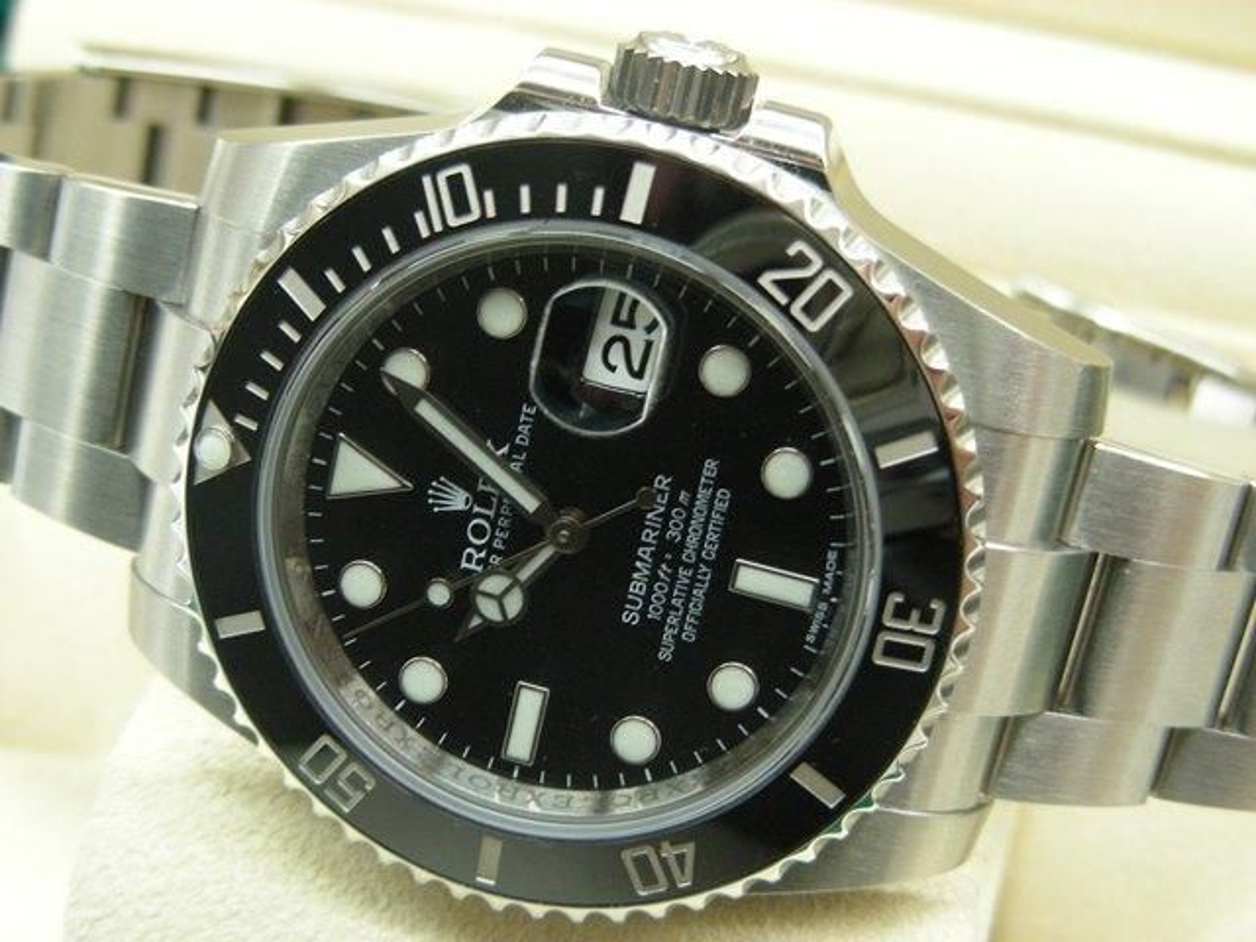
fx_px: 2286
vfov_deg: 23.3
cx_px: 628
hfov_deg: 30.7
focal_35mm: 63
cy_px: 471
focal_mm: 10.5
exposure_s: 1/18.6
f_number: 3.5
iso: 200
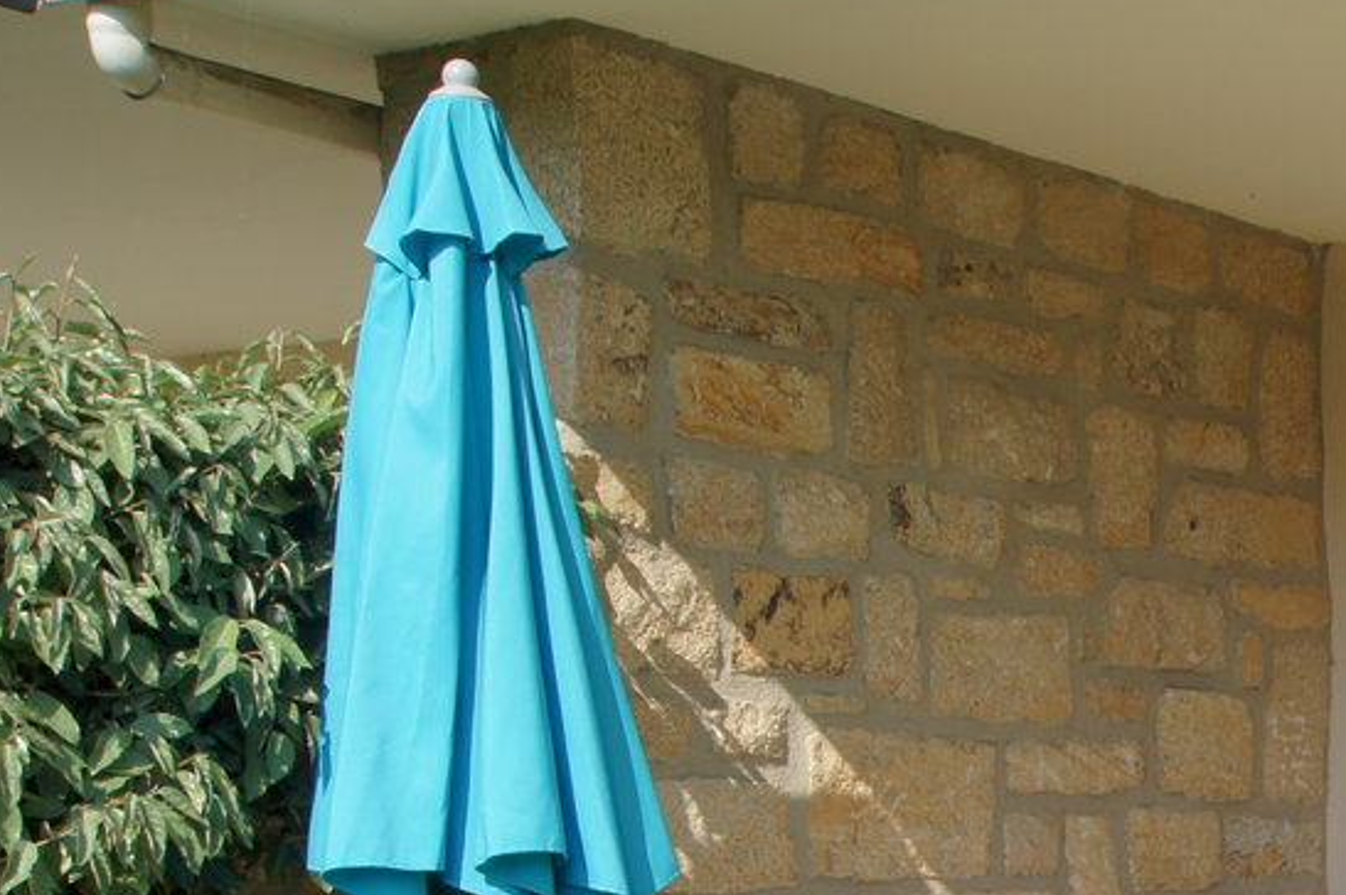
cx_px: 1833
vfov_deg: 16.1
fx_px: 2952
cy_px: 1240
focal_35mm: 79
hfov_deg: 22.5
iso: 200
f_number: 10
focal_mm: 18
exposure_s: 1/320
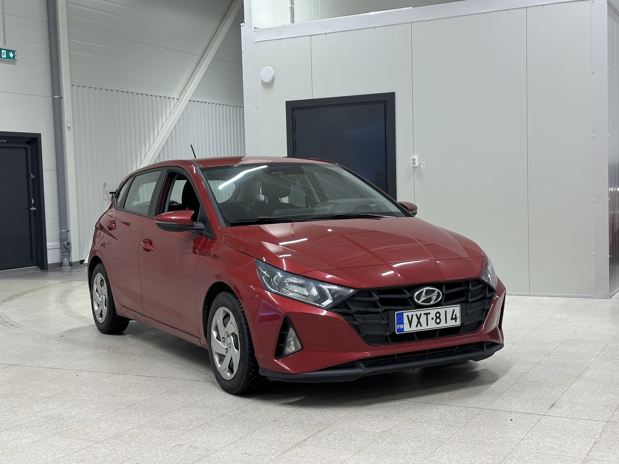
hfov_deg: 39.7
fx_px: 858
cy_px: 232
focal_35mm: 48
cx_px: 310
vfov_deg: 30.3
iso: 100
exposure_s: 1/89
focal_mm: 6.86
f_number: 1.78
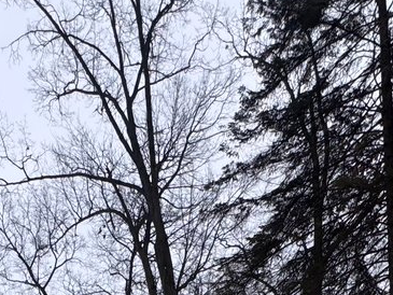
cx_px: 88
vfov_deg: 17.8
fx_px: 659
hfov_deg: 32.5
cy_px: 588
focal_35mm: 58
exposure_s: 1/879
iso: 50
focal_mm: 2.22
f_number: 2.2
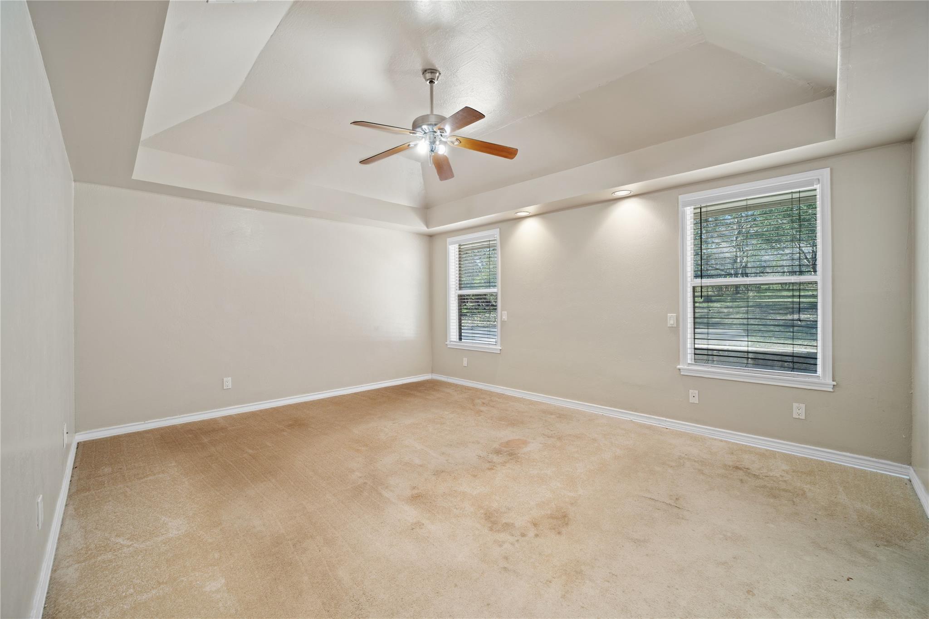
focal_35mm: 14
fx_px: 361
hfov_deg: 104.3
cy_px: 310
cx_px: 464
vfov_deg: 81.2
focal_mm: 14
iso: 100
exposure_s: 1/4
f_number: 8
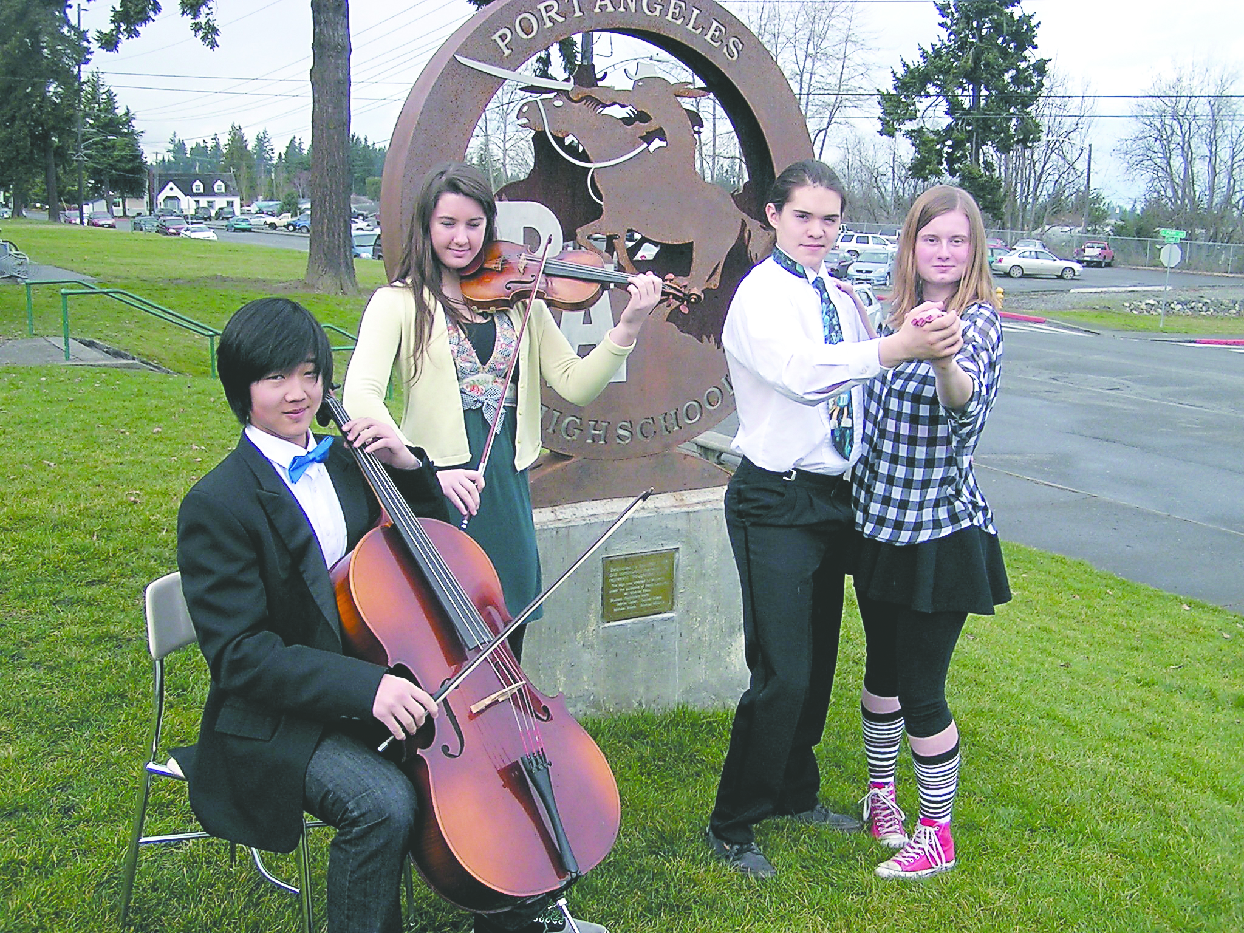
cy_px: 466
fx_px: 1366
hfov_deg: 49.0
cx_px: 622
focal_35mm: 38
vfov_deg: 37.7
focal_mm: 5.8
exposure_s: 1/400
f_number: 2.8
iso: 50
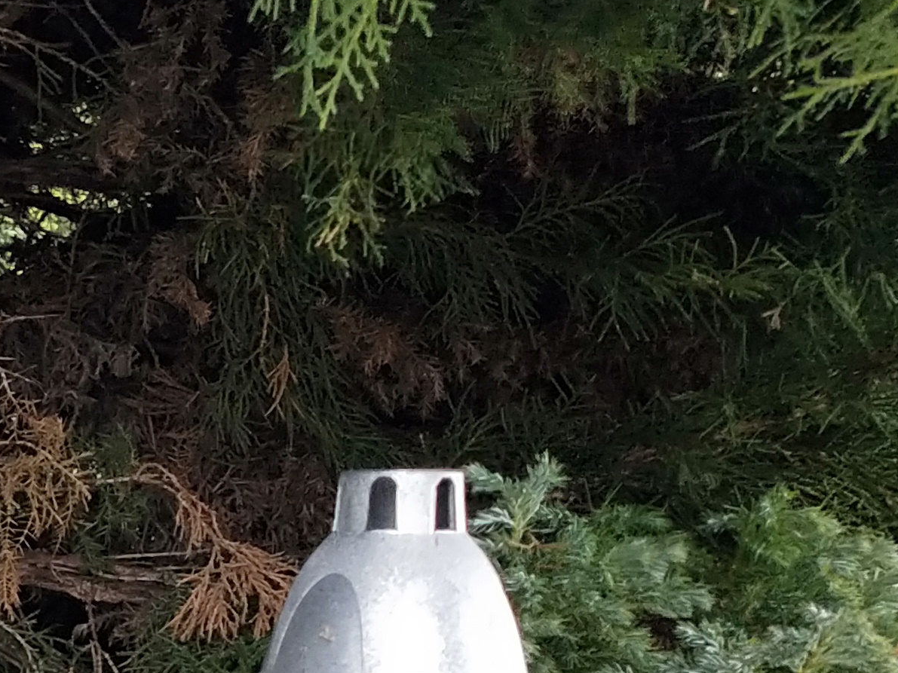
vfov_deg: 16.1
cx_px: -752
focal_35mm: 89
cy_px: 754
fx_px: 2309
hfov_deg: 17.5
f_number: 1.7
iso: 166
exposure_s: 1/50
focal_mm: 3.99
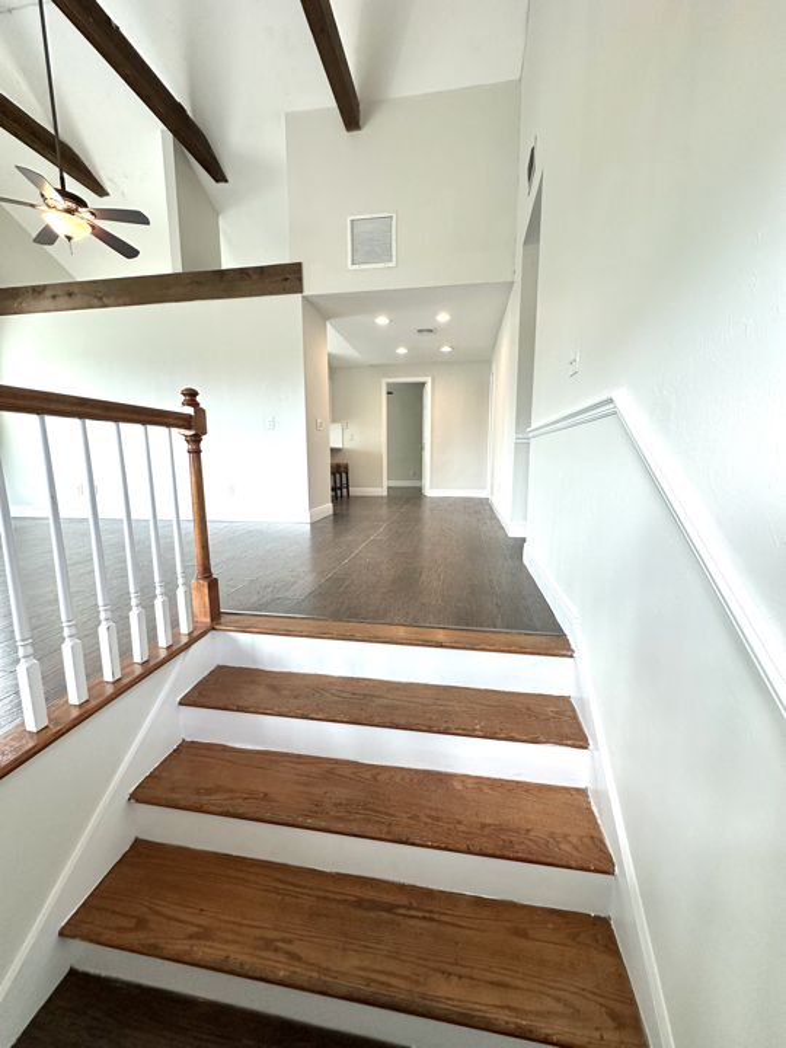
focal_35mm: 14
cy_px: 524
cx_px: 393
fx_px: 424
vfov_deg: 102.1
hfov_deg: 85.7
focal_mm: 2.22
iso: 200
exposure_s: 1/120
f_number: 2.2
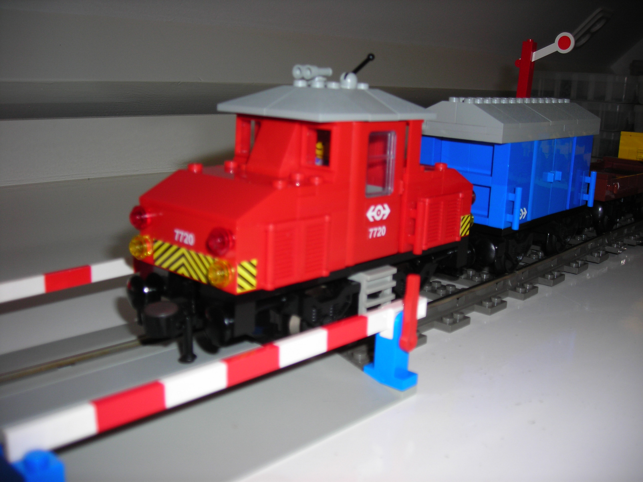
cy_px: 241
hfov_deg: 49.0
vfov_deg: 37.7
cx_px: 322
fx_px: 706
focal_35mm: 38
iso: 50
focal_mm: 6.3
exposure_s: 1/60.1
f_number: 3.2
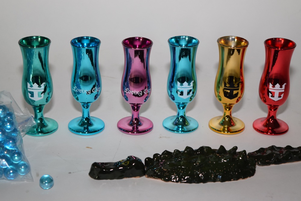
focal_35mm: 82
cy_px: 100
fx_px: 690
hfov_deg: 24.6
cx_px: 150
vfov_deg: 16.6
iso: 800
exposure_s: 1/60
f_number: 5.6
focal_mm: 55
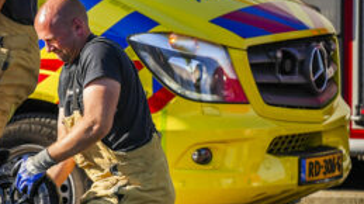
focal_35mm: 664
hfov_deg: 3.2
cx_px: -242
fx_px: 6402
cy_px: 123
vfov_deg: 1.8
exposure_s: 1/1250
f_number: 3.2
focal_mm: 160
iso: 100
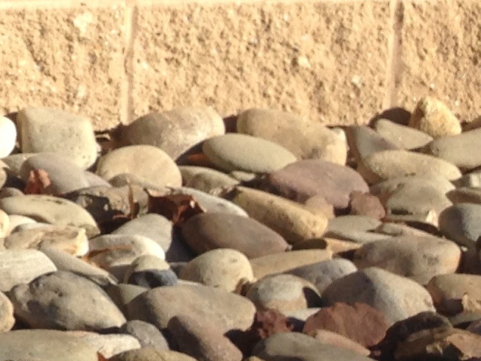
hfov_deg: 10.4
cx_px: -674
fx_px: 2293
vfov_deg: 9.0
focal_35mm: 165
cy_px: 17
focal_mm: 4.12
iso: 50
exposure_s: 1/1085
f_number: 2.4
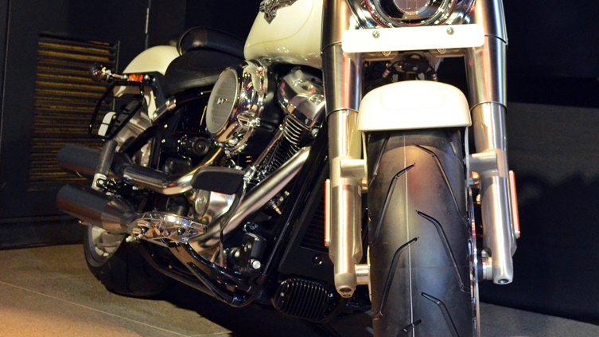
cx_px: 388
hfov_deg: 32.6
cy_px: 191
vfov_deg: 18.8
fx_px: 1016
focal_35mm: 64
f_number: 4
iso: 1800
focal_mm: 24
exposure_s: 1/30
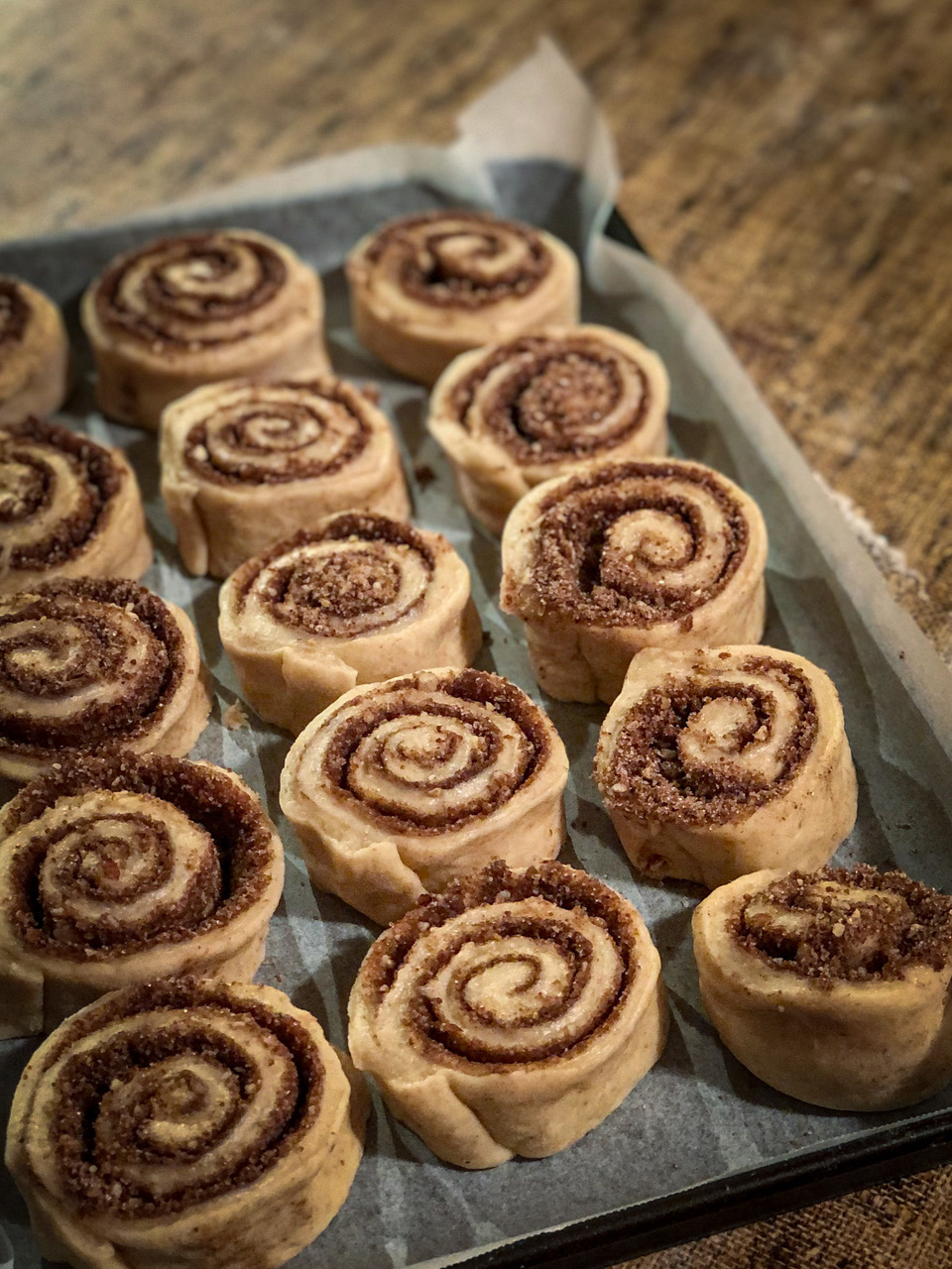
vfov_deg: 36.8
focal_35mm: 52
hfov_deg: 28.0
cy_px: 634
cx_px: 476
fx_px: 1907
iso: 200
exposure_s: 1/8
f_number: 2.4
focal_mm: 6
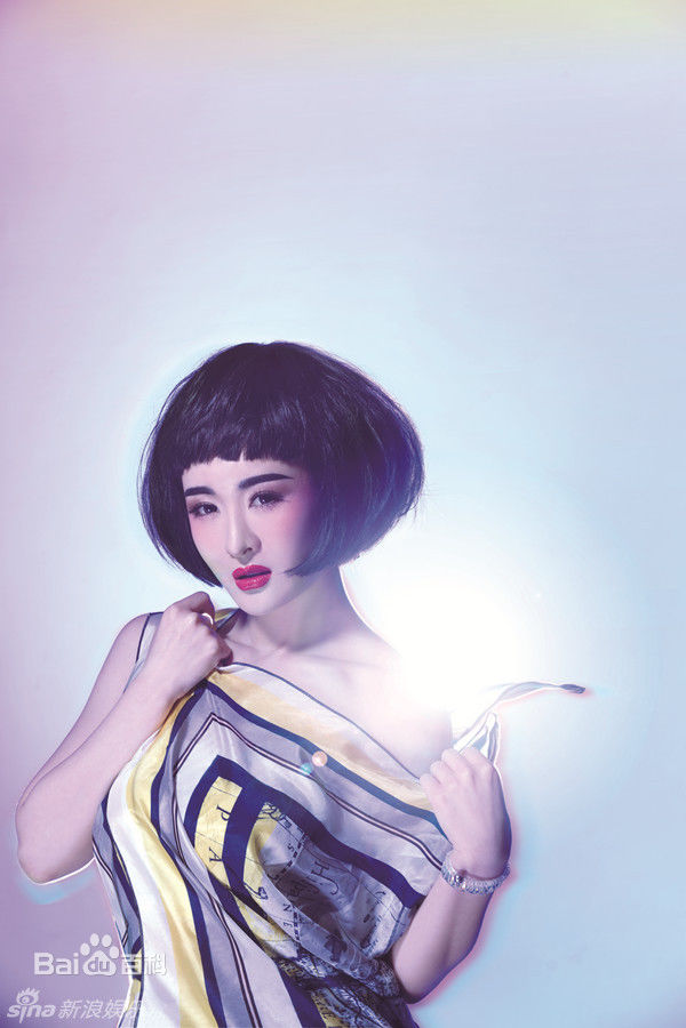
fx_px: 3001
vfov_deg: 19.5
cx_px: 343
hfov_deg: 13.0
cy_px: 514
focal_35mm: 105
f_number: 8
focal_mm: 105
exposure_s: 1/125
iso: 100
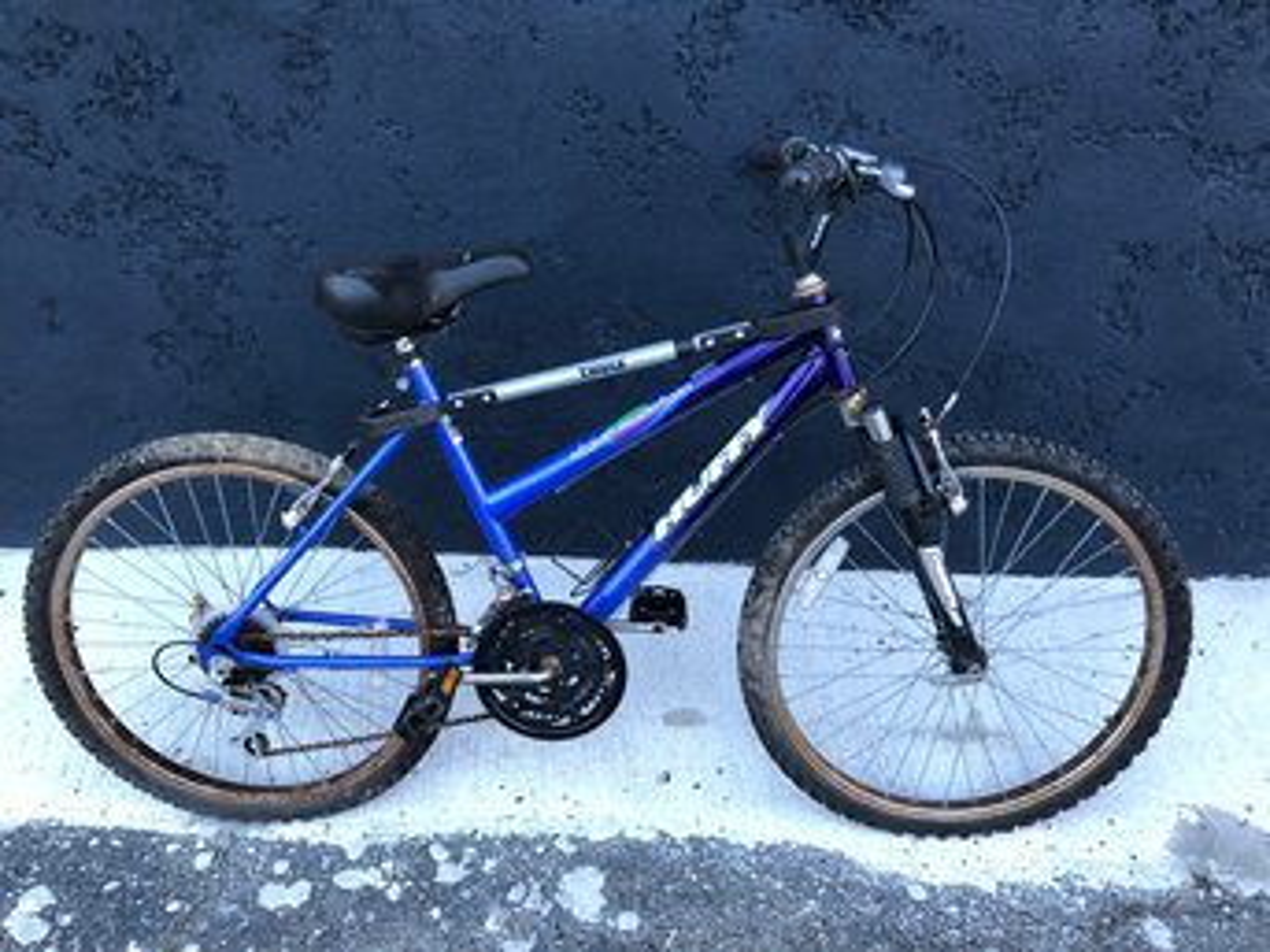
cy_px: 476
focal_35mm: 28
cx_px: 635
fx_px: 1027
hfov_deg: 63.5
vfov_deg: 49.7
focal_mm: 3.99
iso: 80
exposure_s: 1/15
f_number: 1.8
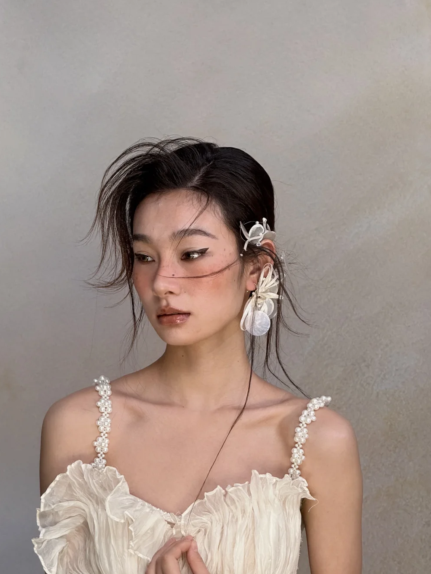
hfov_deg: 11.4
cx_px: 200
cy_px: 297
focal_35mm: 130
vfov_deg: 15.2
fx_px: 2158
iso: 50
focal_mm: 15.66
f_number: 2.8
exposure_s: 1/100
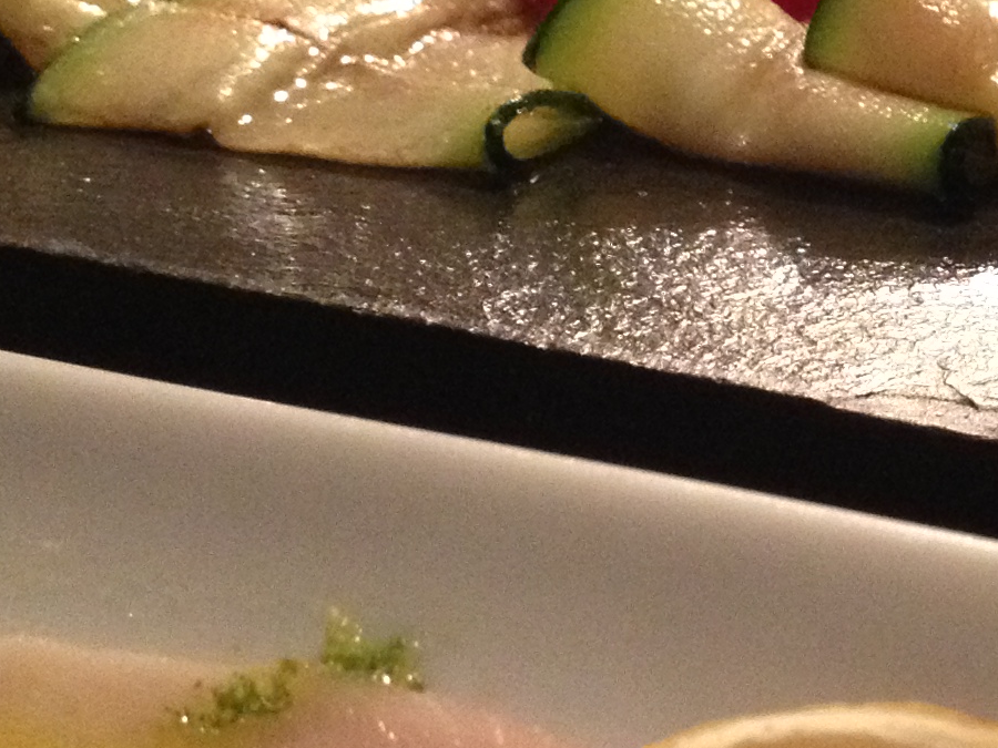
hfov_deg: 15.1
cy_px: 180
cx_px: 1126
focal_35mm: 127
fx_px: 3661
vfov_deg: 11.6
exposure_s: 1/17
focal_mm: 4.28
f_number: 2.4
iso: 400
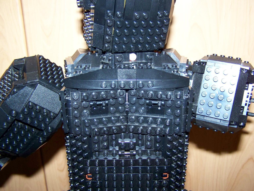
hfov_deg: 49.0
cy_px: 96
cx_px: 127
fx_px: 279
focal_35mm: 38
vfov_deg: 37.7
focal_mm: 6.3
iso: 200
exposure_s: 1/30
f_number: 2.8
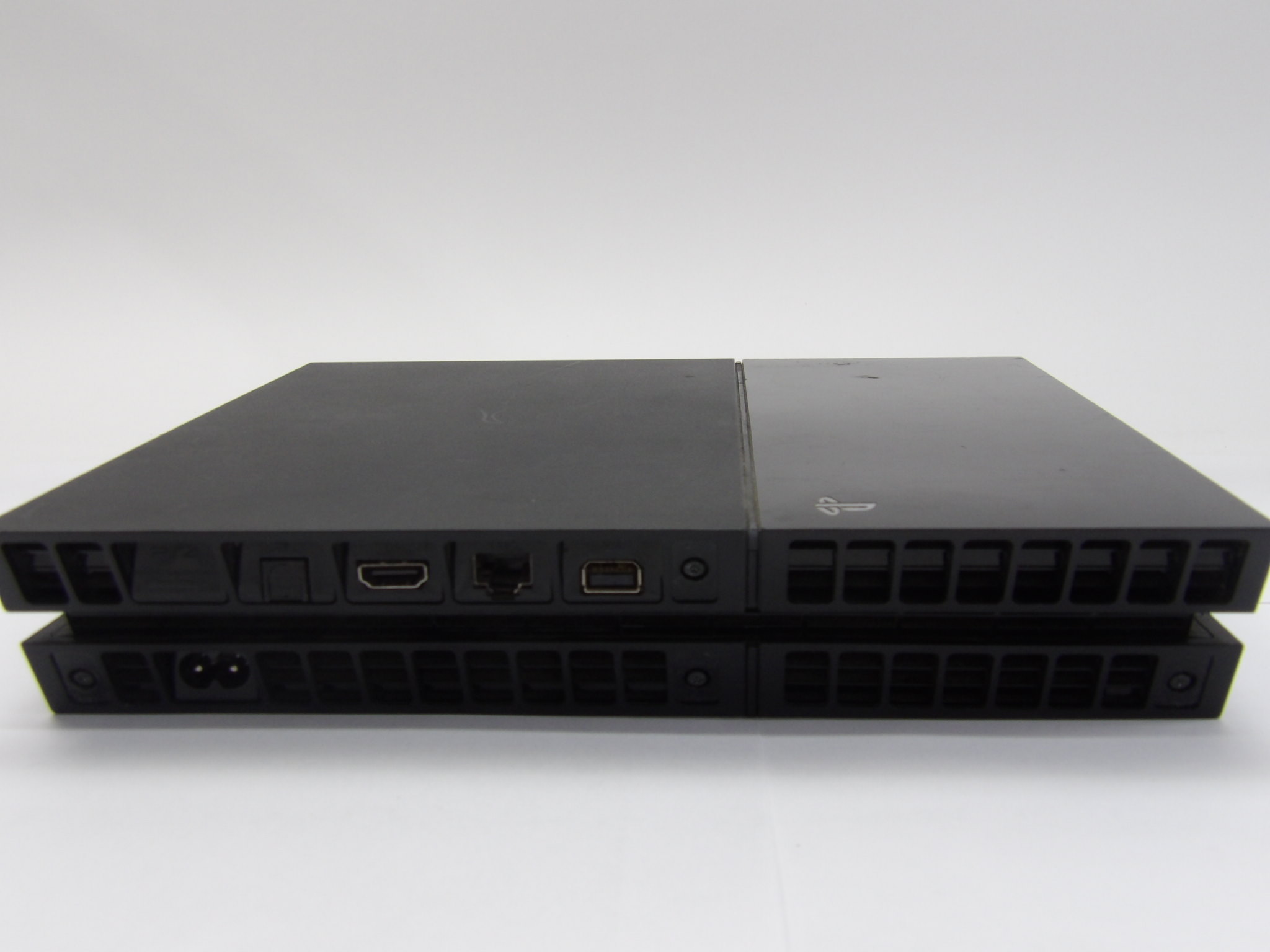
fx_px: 1431
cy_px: 476
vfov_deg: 36.8
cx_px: 635
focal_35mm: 39
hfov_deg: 47.9
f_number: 3.7
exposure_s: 1/27
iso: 200
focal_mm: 7
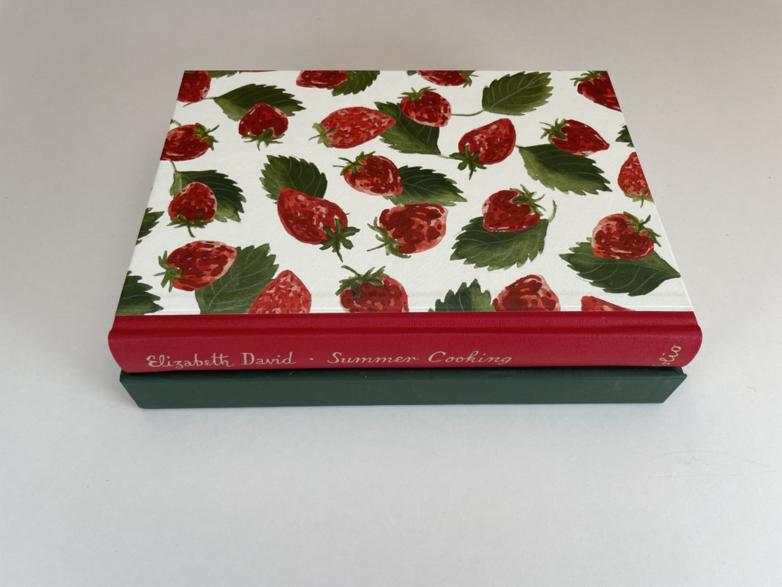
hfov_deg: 67.3
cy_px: 294
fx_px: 587
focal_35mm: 26
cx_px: 391
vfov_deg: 53.1
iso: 32
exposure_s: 1/179
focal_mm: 4.2
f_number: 1.6
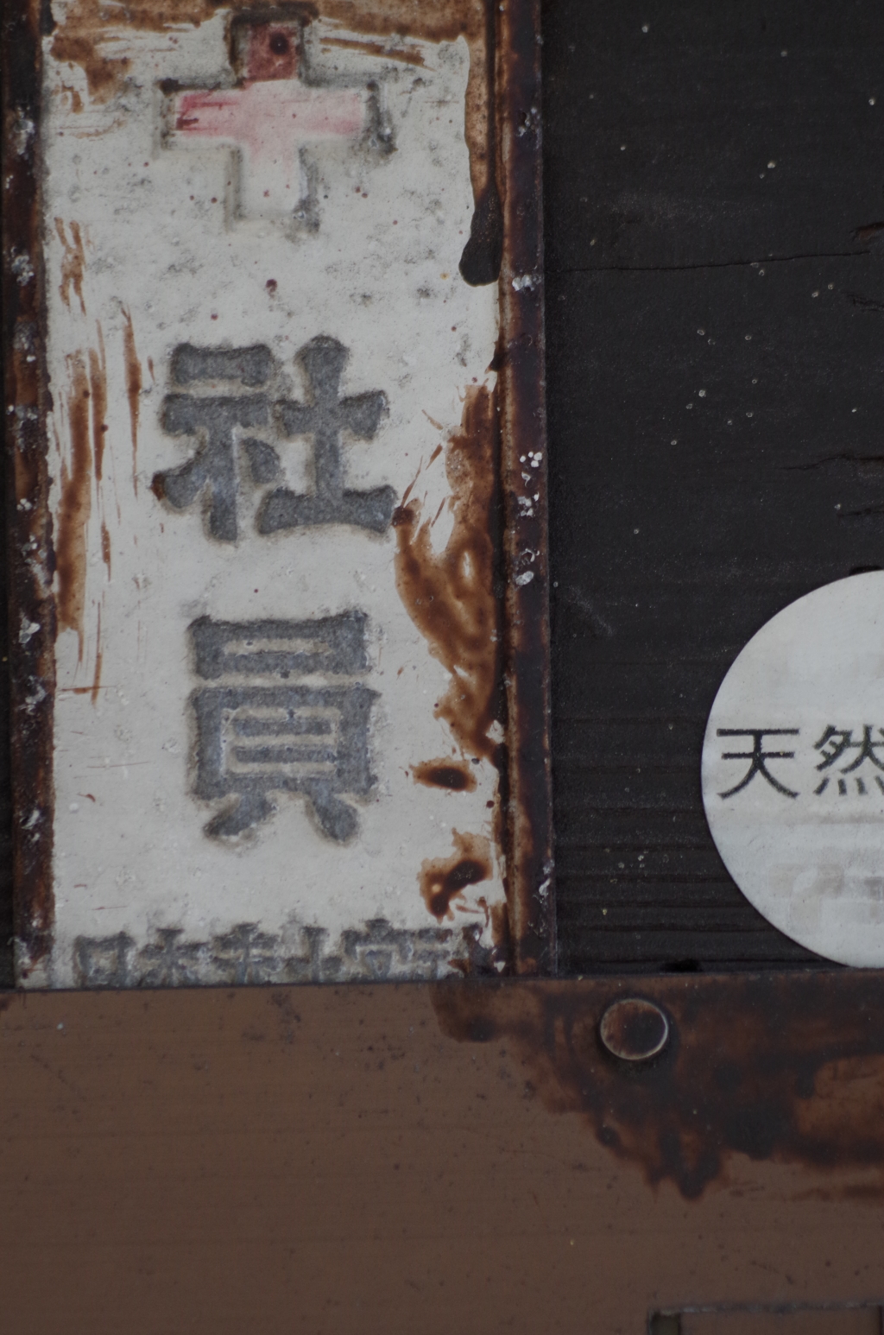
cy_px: 668
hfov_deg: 3.0
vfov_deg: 4.6
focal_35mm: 450
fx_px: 16648
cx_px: 442
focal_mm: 300
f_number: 8
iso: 800
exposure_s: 1/400
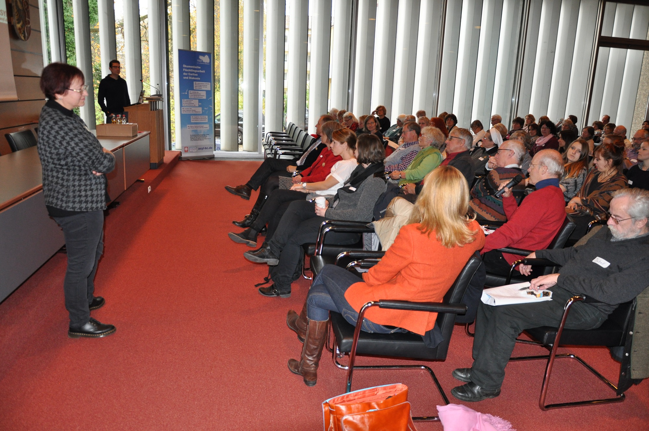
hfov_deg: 67.4
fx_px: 486
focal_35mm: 27
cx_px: 324
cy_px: 216
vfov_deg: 47.8
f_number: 3.5
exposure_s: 1/60
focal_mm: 18
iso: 800
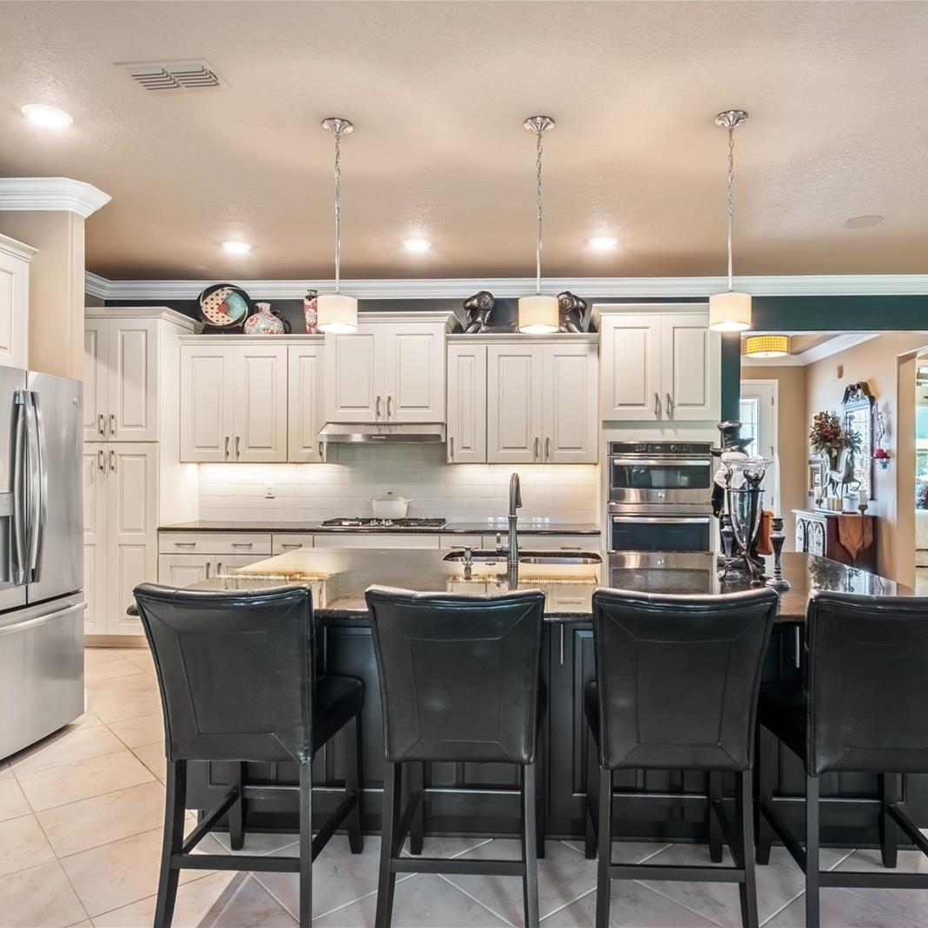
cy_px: 464
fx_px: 698
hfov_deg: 67.1
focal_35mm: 23
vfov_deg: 67.3
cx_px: 508
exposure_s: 1/1.25
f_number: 9
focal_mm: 12
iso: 250
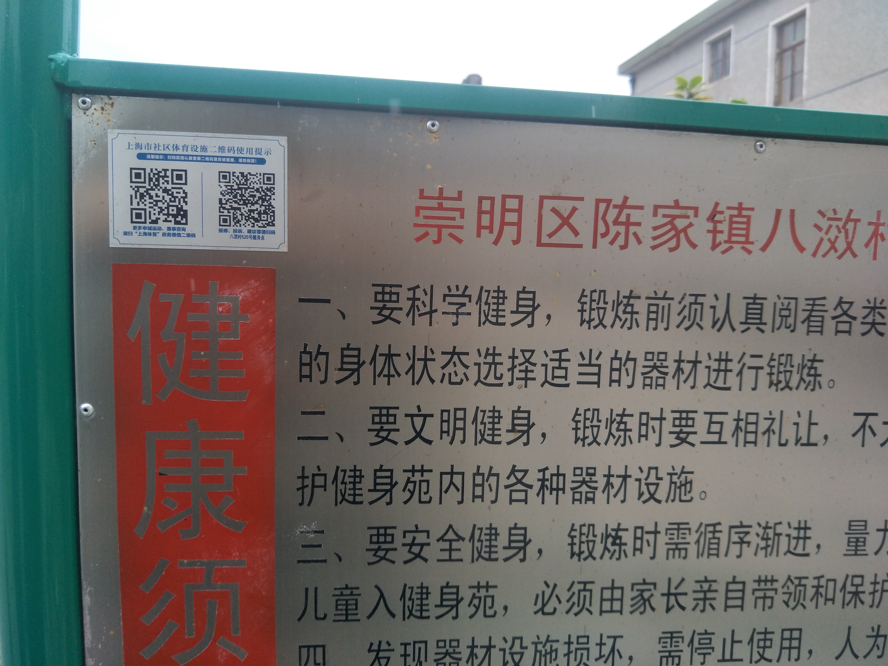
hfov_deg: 71.6
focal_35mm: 24
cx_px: 444
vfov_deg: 56.8
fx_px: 616
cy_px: 333
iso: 94
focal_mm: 4.1
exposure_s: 1/671
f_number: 1.7
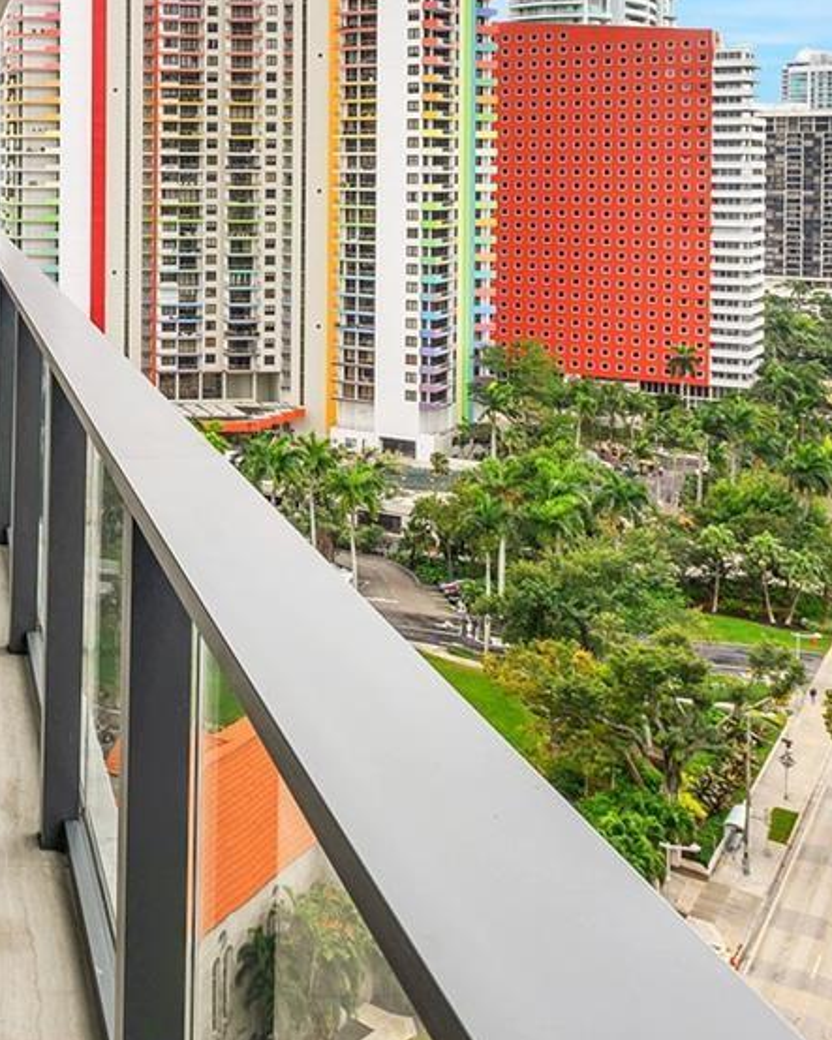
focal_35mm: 46
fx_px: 1416
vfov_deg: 38.6
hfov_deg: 29.7
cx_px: -66
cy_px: 183
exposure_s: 1/80
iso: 100
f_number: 8
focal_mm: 17
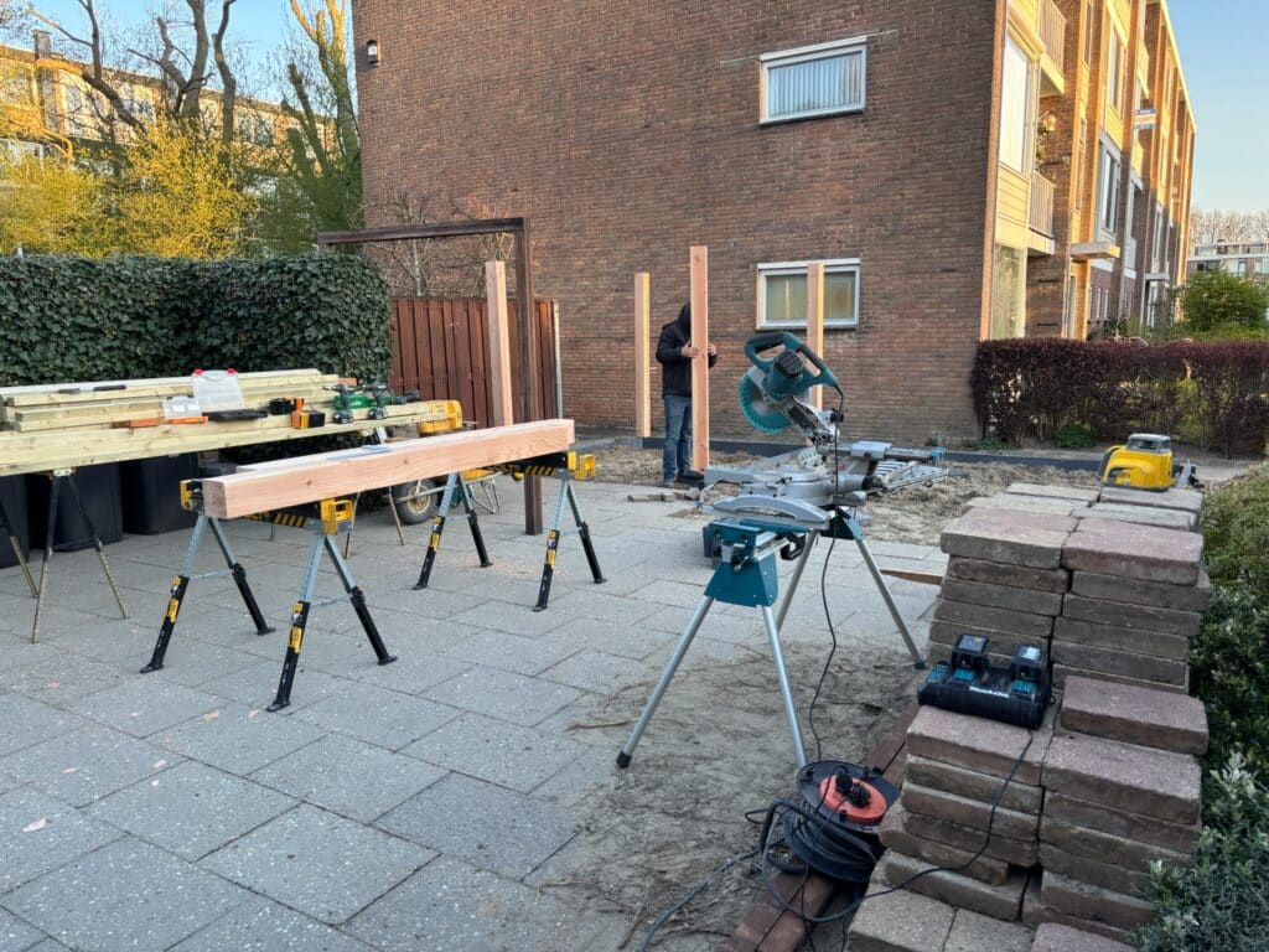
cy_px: 476
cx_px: 634
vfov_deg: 53.1
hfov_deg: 67.3
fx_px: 953
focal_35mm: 26
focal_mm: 5.96
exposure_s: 1/155
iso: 40
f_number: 1.6
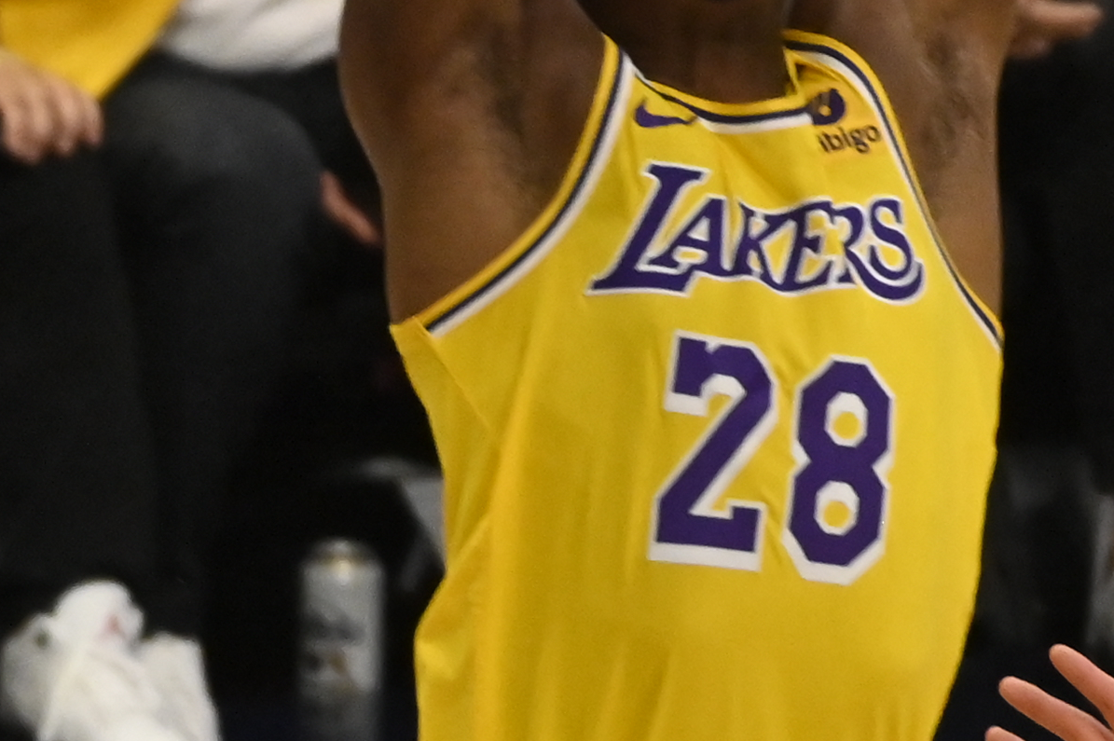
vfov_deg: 0.8
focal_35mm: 1619
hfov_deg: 1.3
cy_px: 750
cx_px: 495
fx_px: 50063
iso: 4000
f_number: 5.6
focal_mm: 320
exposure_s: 1/1250
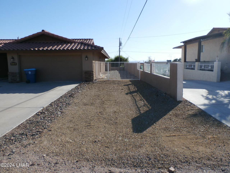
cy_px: 86
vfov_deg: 54.9
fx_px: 166
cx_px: 115
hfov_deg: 69.4
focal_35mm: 25
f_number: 3
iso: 100
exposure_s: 1/1250
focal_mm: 4.5
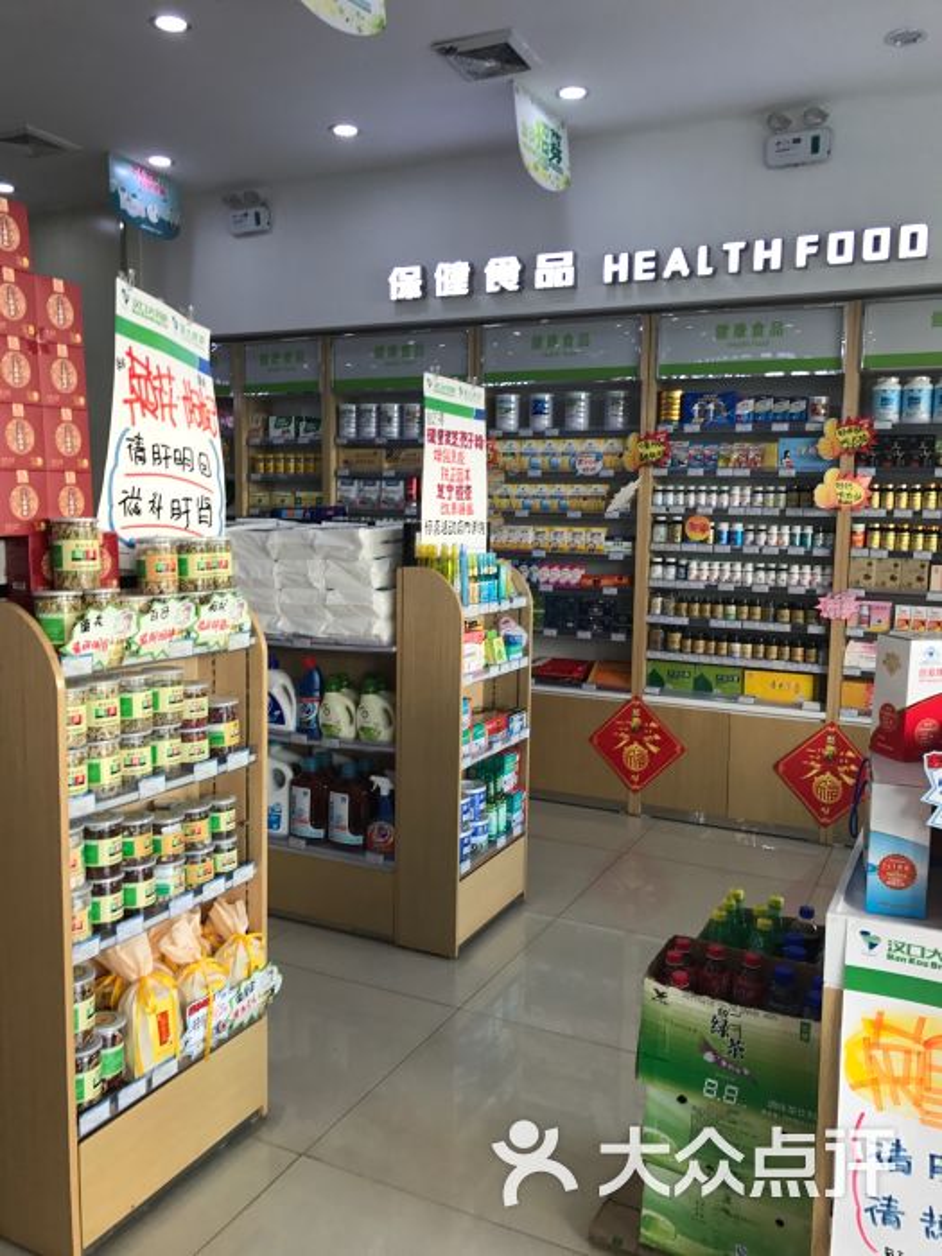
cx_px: 471
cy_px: 628
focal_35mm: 28
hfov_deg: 49.7
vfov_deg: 63.4
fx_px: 1016
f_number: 1.8
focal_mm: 3.99
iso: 25
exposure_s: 1/50
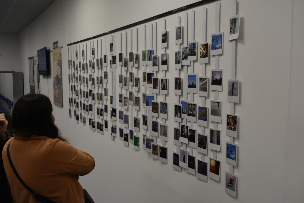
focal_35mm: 36
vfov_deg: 36.9
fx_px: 304
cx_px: 152
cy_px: 102
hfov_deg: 53.1
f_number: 7.1
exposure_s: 1/200
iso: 1250
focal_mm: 24
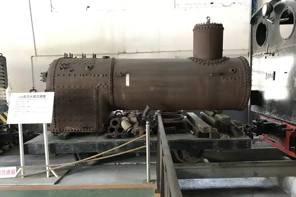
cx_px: 147
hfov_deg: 61.9
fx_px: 247
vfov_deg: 43.6
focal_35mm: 30
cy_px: 107
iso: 64
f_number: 1.8
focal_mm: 3.99
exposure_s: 1/15
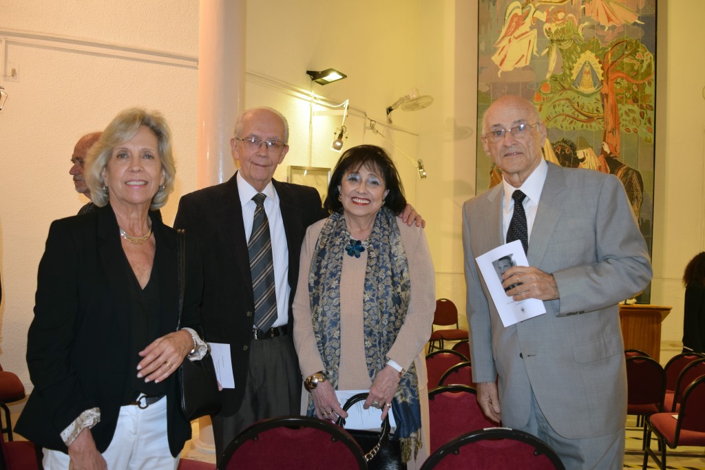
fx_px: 646
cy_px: 235
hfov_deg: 57.2
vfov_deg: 40.0
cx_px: 352
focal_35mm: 33
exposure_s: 1/80
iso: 800
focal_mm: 22
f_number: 4.5
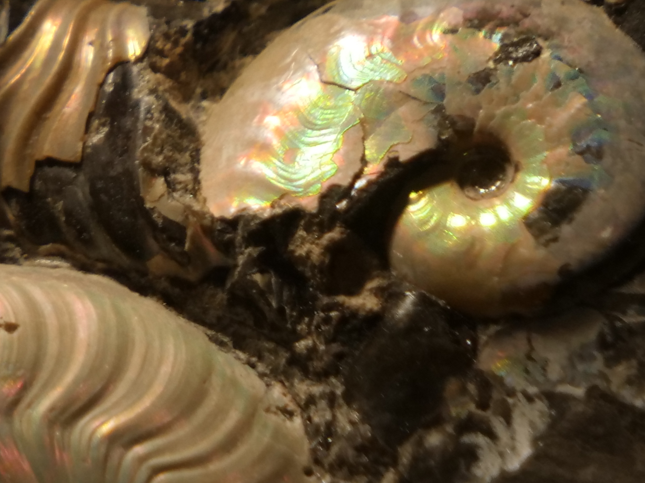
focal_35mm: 508
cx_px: -550
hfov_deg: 3.9
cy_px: -235
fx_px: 9463
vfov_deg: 2.9
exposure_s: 1/250
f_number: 4
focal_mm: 60
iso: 400
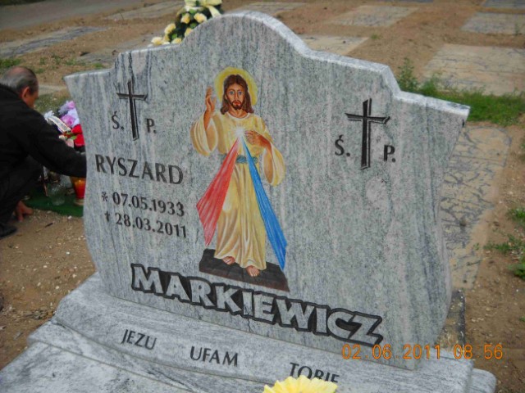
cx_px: 262
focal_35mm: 41
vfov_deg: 35.1
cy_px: 196
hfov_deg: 45.8
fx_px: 622
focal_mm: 6.72
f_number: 5.5
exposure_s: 1/184
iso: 64
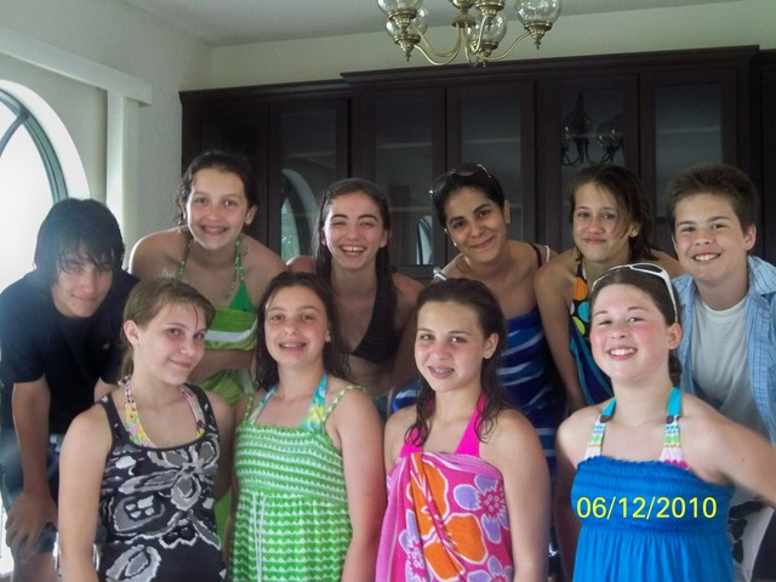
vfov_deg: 29.1
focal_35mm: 50
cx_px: 388
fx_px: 1121
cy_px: 291
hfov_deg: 38.2
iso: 800
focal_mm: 8.8
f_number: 3.8
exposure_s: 1/8
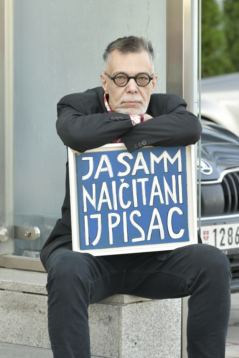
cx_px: 120
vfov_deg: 13.2
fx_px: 1543
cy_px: 179
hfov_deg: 8.9
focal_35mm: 155
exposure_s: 1/250
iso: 640
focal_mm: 155
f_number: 5.6
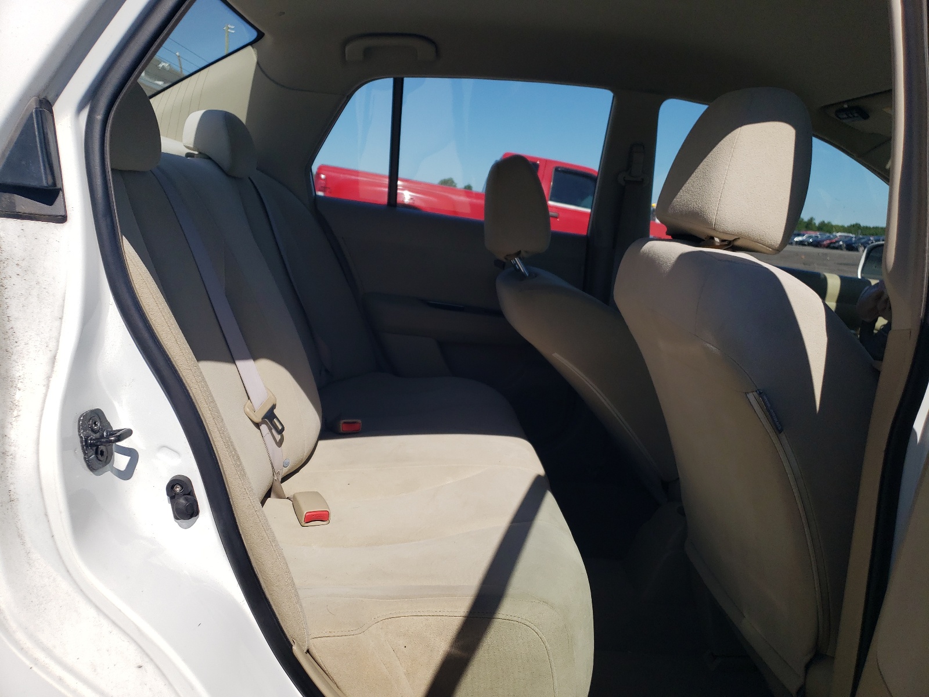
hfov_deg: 67.3
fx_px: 698
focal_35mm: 26
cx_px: 464
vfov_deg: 53.1
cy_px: 348
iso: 50
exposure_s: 1/5000
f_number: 1.5
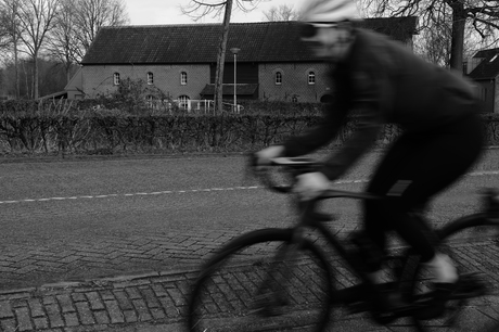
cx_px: 250
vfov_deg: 27.0
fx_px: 693
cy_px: 166
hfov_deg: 39.6
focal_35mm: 50
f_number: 11
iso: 125
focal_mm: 50
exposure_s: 1/60
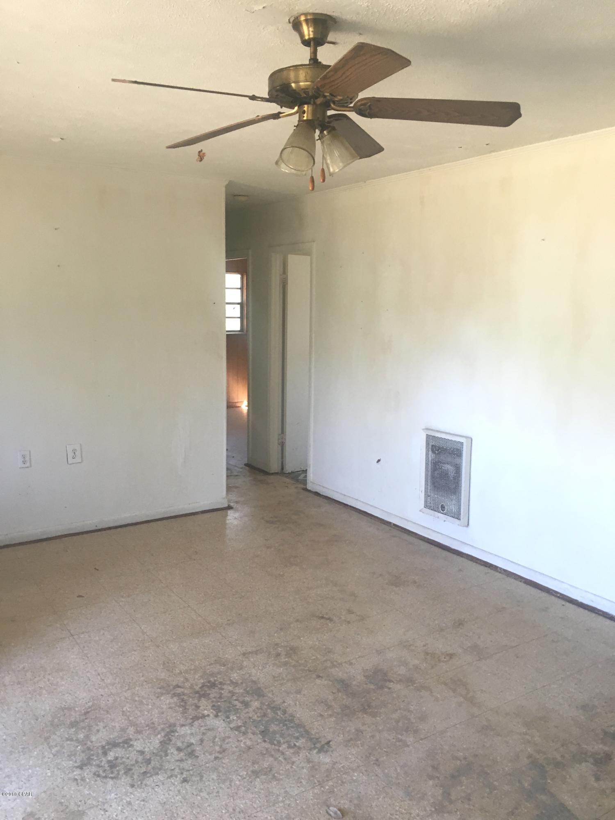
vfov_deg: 61.7
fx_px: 687
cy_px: 410
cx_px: 308
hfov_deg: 48.2
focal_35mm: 29
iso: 40
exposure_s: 1/30
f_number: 2.2
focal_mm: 4.15
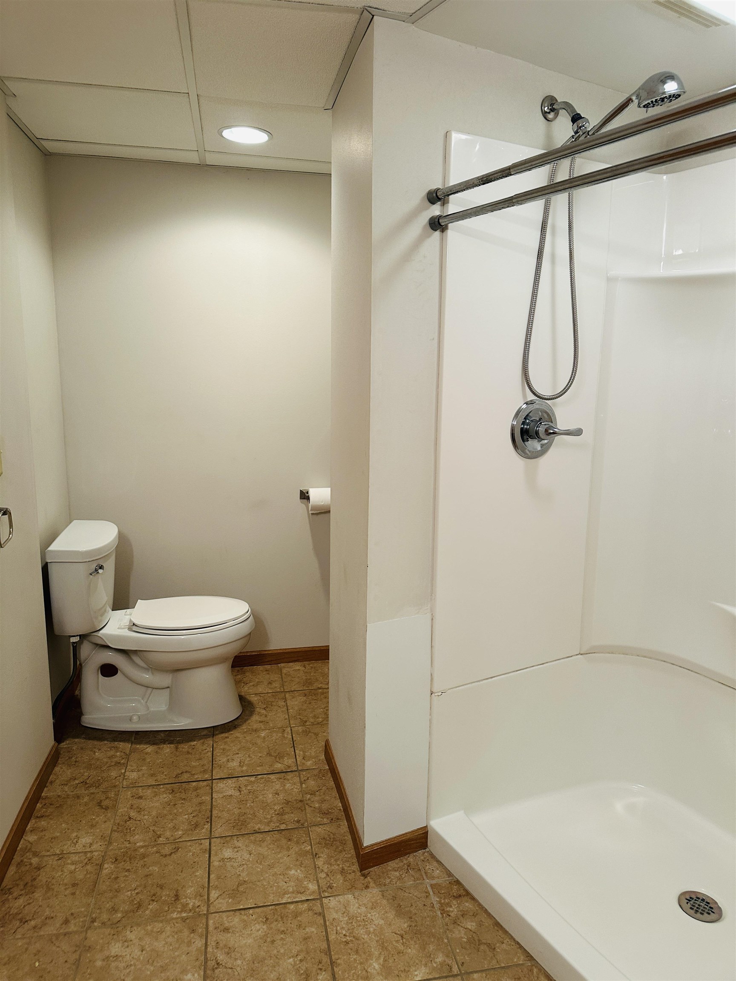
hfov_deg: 56.8
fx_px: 680
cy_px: 490
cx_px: 368
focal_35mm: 24
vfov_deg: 71.6
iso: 160
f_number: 1.78
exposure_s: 1/60
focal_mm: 6.86
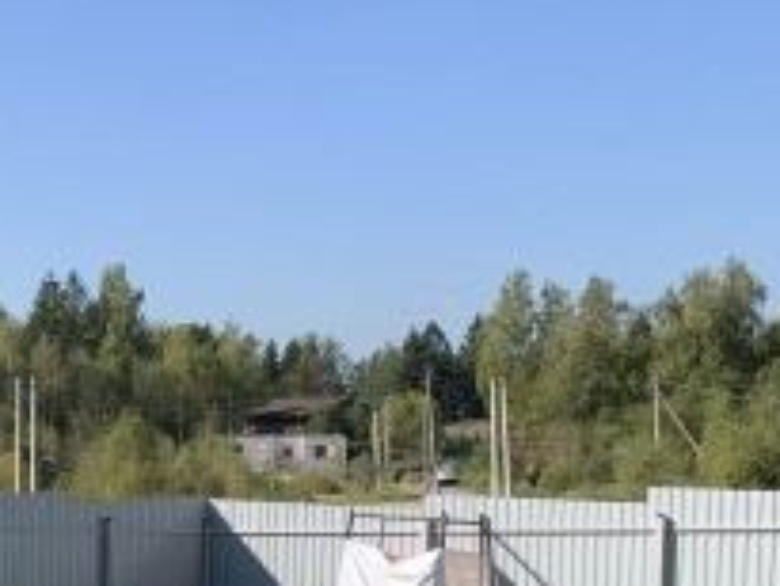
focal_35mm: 79
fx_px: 1781
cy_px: 559
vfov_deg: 18.3
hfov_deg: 21.5
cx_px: -316
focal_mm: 4.25
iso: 25
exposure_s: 1/1610
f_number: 1.8
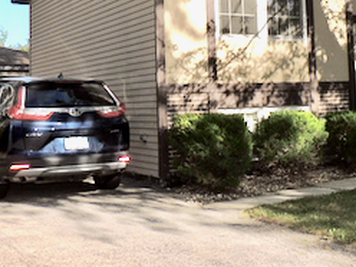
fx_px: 638
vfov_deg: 23.3
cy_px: 47
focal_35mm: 62
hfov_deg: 31.1
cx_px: 214
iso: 100
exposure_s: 1/640
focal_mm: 4.3
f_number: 3
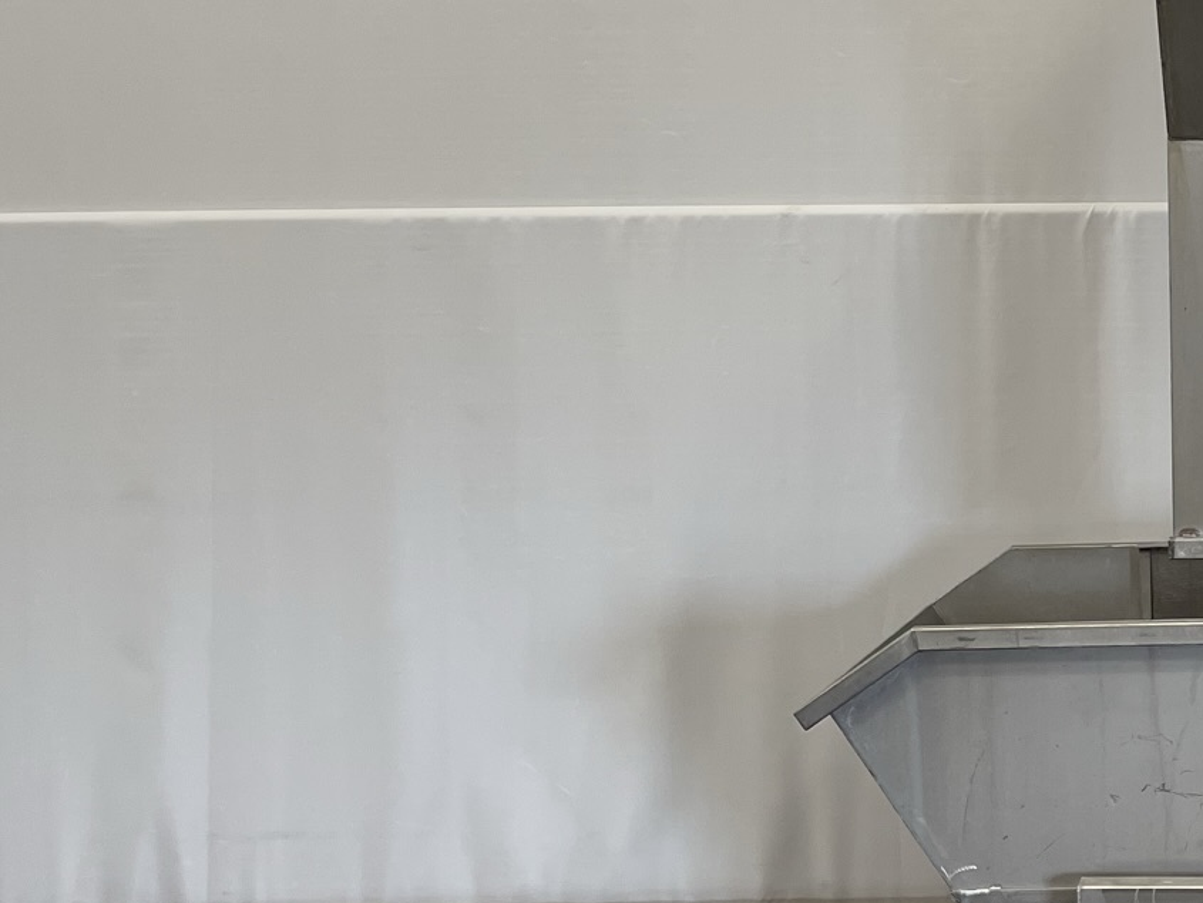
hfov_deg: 27.9
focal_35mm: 63
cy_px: 239
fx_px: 2190
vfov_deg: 23.1
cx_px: 1333
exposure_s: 1/105
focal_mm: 5.1
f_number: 1.6
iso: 125
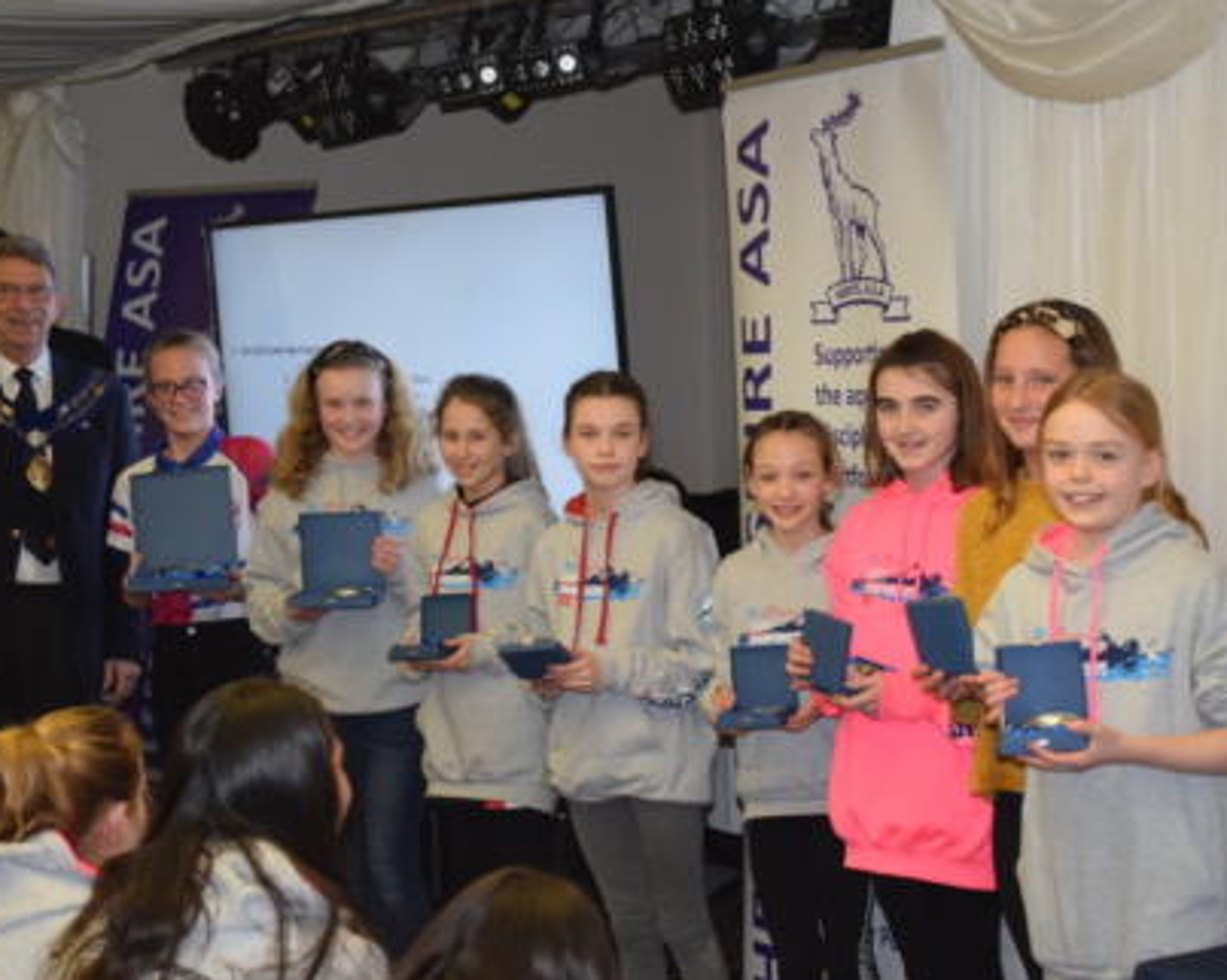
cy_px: 501
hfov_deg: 24.3
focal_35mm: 79
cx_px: 621
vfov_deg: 19.5
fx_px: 2852
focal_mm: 45
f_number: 5.3
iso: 2800
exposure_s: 1/60
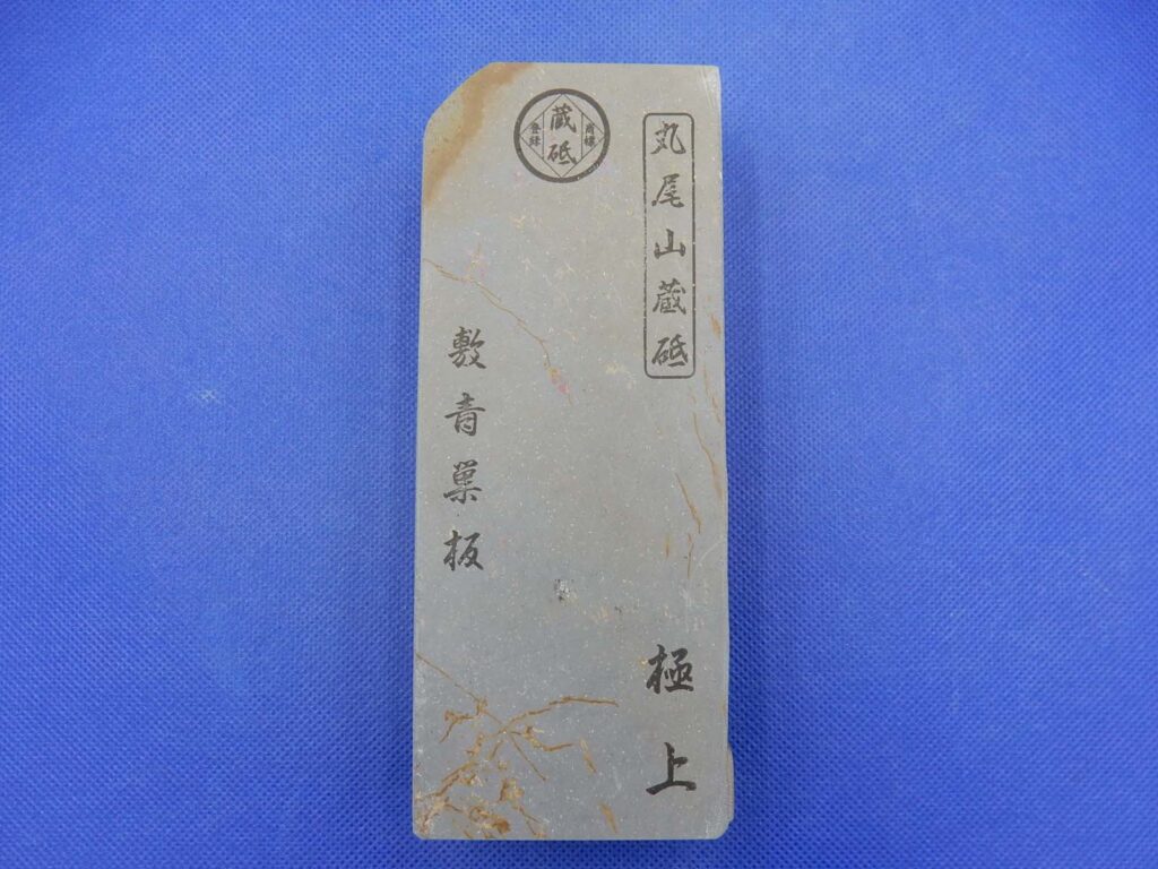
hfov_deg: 69.4
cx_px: 579
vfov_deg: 54.9
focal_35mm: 25
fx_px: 836
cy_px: 434
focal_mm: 4.5
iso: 125
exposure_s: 1/60
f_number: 3.7
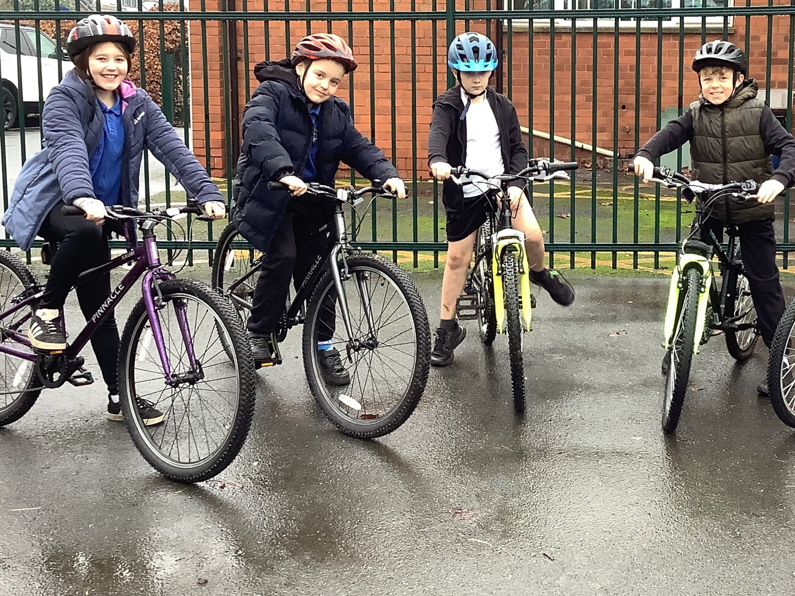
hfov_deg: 38.5
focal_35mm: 49
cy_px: 164
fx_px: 1125
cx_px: 529
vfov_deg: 29.3
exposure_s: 1/50
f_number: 2.4
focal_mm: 3.3
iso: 125
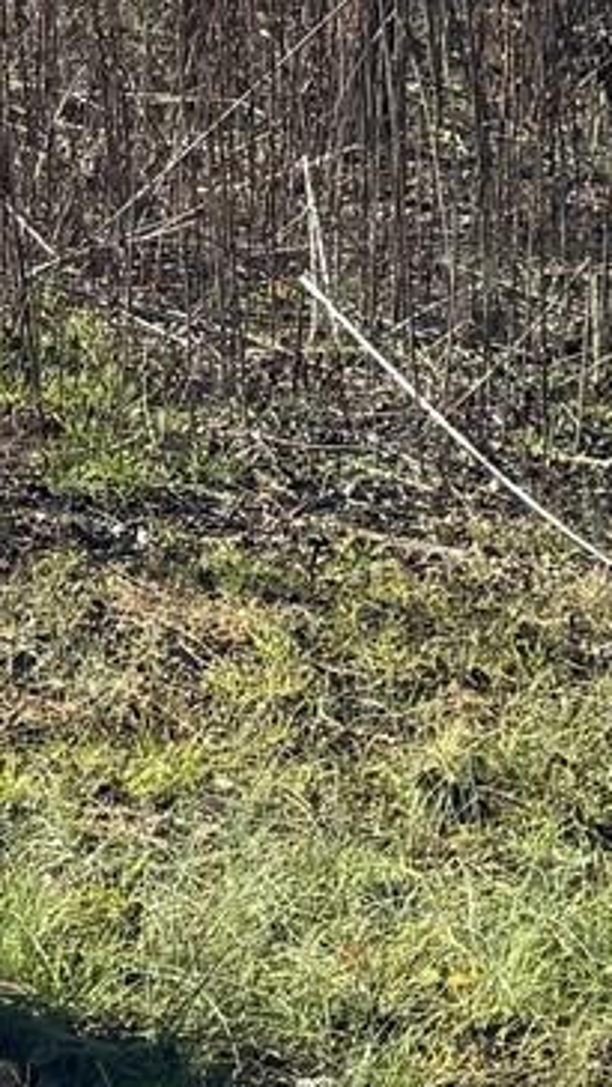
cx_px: -746
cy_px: -155
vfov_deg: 14.2
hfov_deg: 7.8
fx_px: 4237
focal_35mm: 147
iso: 80
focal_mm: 6.76
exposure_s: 1/2506
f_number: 1.78
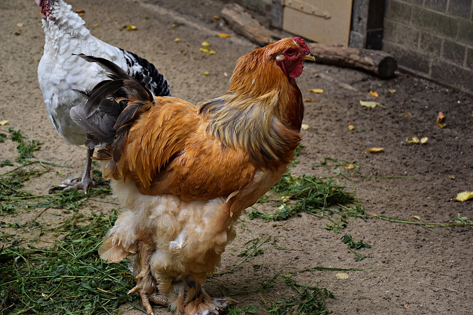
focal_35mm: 90
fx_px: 1183
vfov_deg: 15.2
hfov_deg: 22.6
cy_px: 158
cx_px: 236
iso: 400
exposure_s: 1/320
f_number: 5
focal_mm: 60
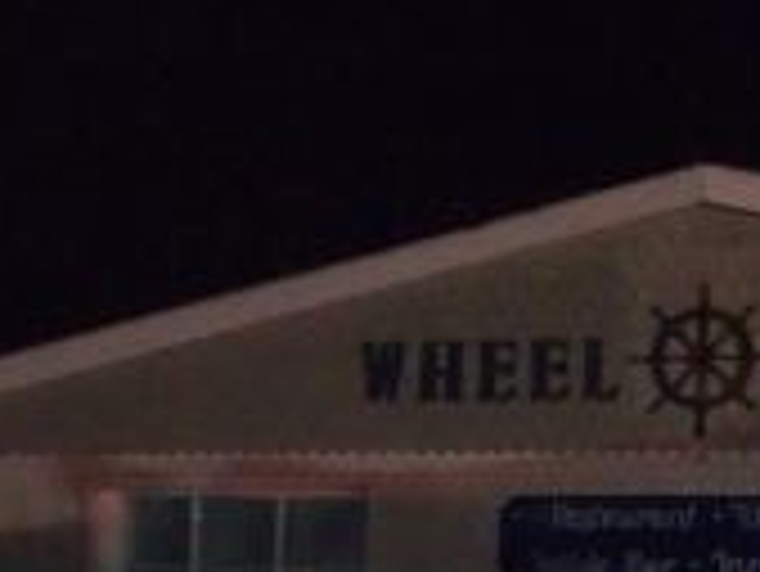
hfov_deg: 19.4
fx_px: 2153
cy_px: 547
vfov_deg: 14.9
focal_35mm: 98
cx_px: 778
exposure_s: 1/30
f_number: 3.5
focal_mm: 5
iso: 800
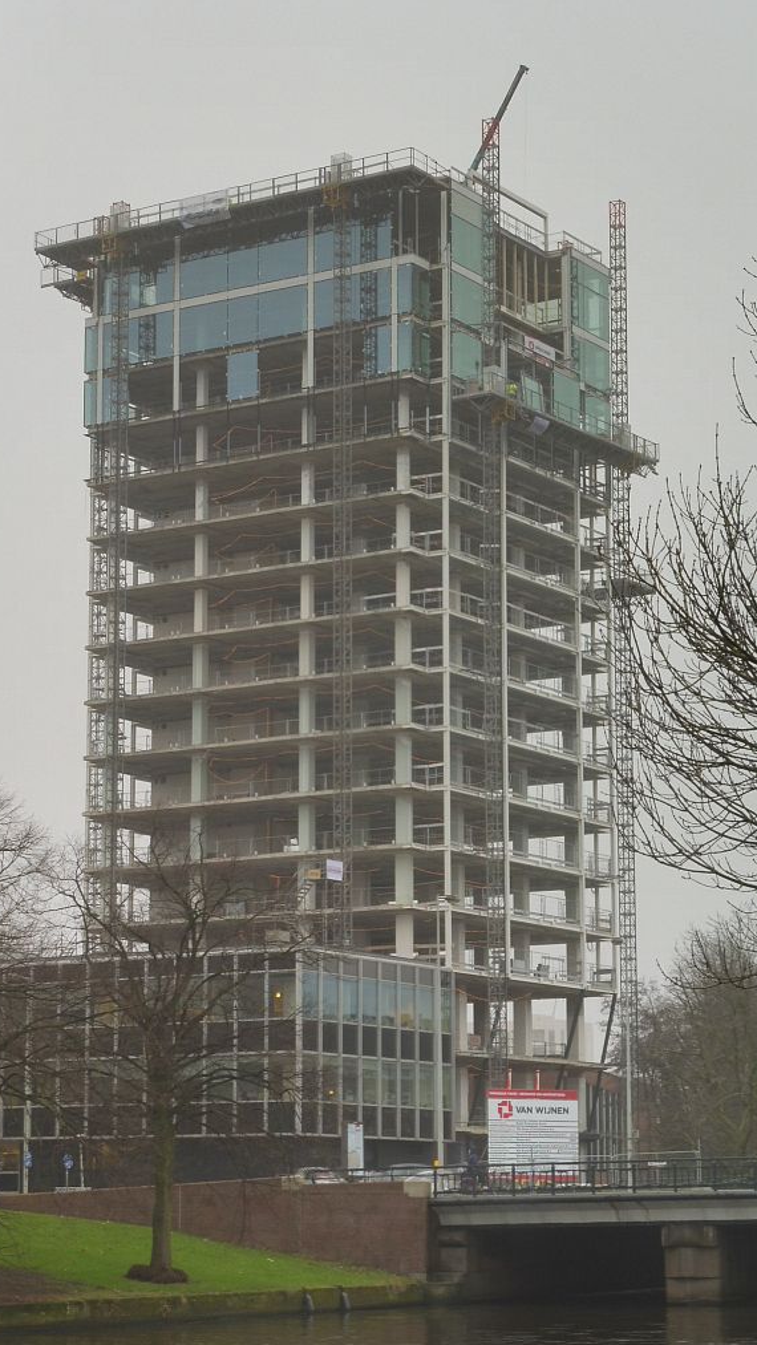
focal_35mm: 87
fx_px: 3104
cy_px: 676
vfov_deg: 24.5
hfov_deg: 13.9
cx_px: 343
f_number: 5.1
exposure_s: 1/60
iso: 125
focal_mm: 14.2
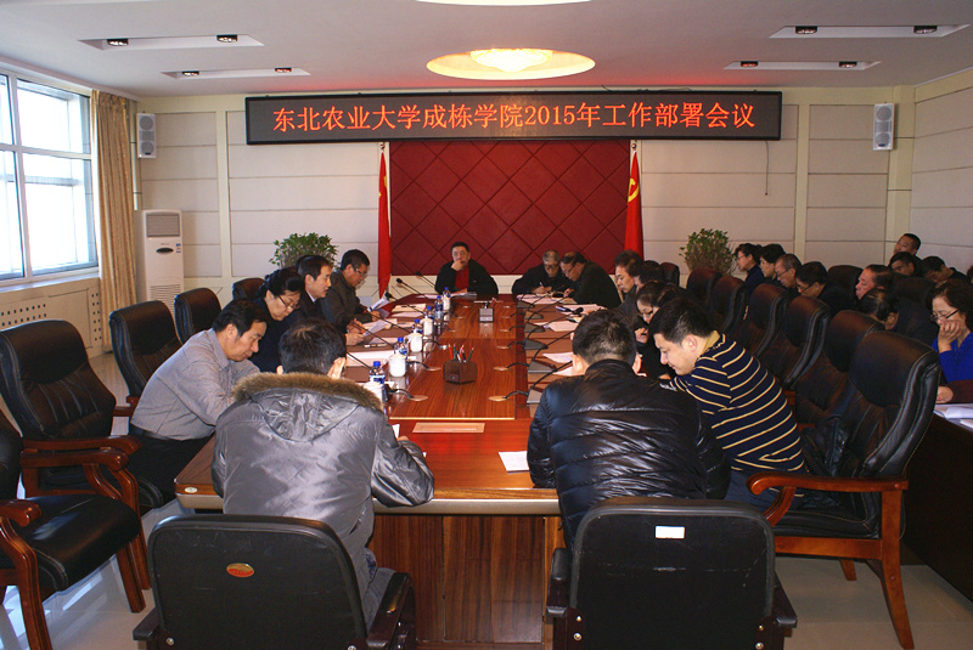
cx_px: 486
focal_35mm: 30
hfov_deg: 61.9
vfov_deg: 43.7
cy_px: 325
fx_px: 812
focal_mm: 20
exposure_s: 1/60
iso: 400
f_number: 5.6
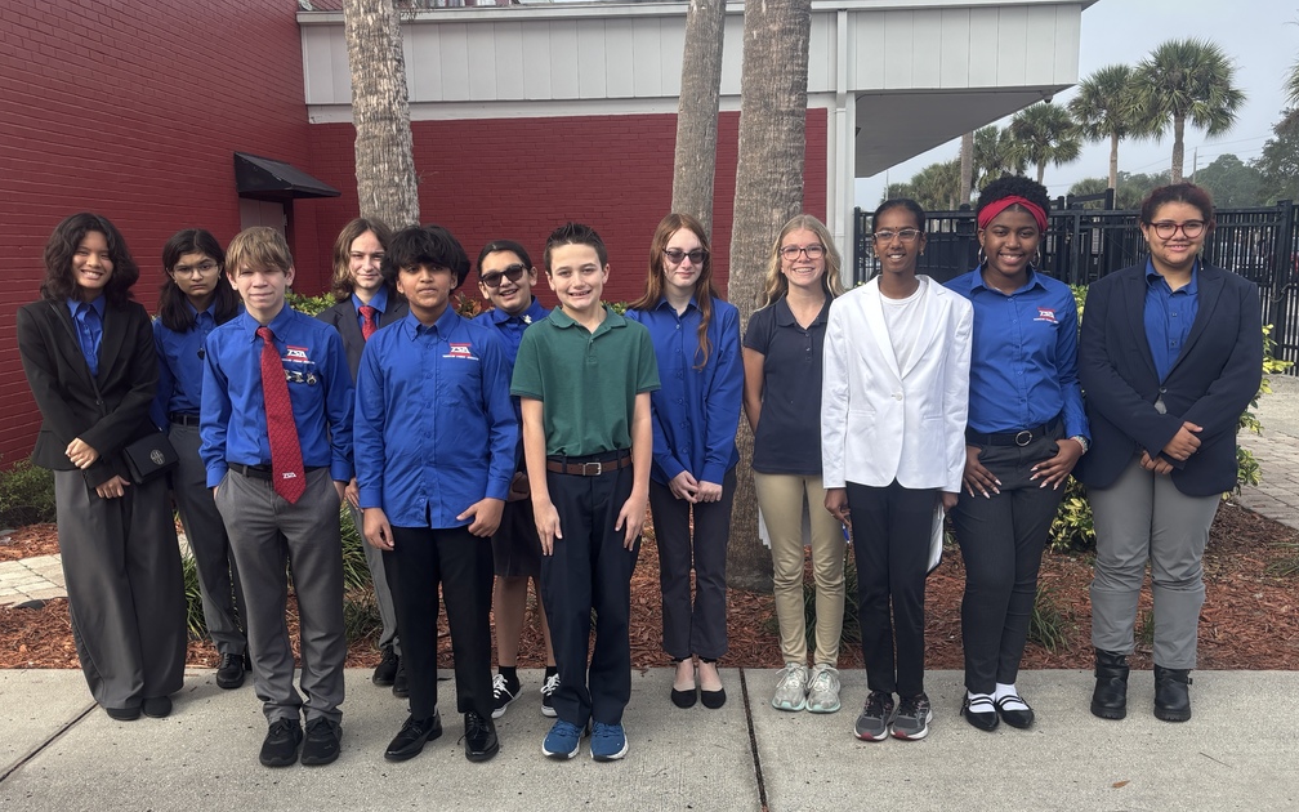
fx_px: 991
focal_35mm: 28
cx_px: 651
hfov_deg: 66.5
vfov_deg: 44.5
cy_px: 400
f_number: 1.6
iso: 50
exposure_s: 1/844
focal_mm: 5.96
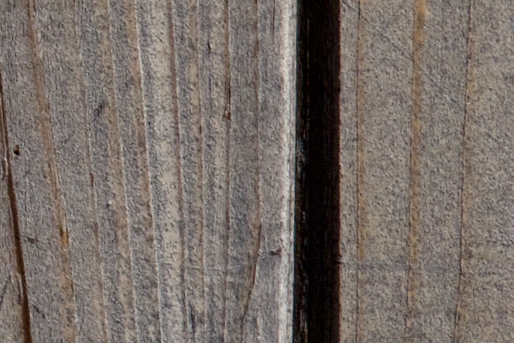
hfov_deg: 2.9
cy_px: 462
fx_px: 9894
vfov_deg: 2.0
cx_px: -1272
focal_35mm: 693
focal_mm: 34.64
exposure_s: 1/1000
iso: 100
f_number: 4.5
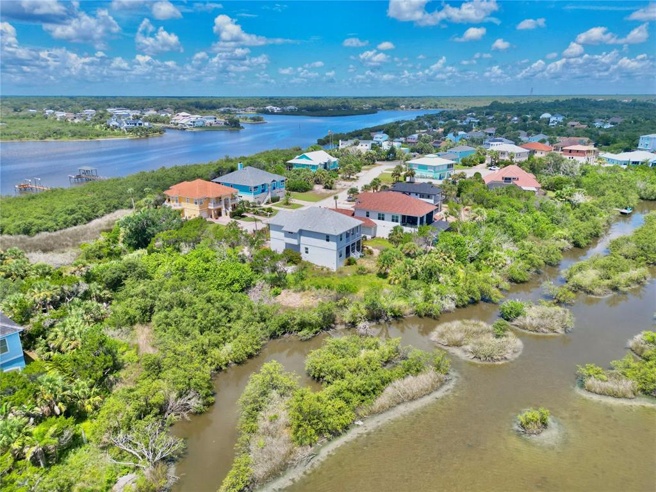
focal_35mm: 24
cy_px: 246
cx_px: 328
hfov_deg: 71.6
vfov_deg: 56.8
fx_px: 455
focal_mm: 6.72
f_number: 1.7
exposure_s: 1/2500
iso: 120
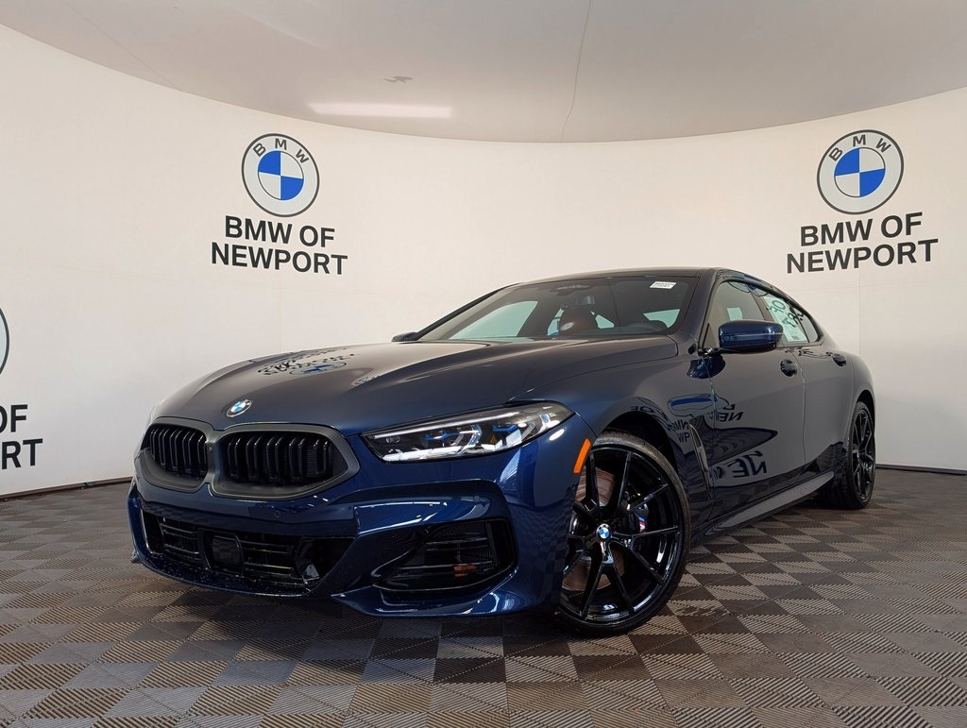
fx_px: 671
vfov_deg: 56.9
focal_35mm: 24
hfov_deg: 71.5
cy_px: 364
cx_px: 484
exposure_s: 1/120
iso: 48
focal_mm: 6.9
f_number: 1.68
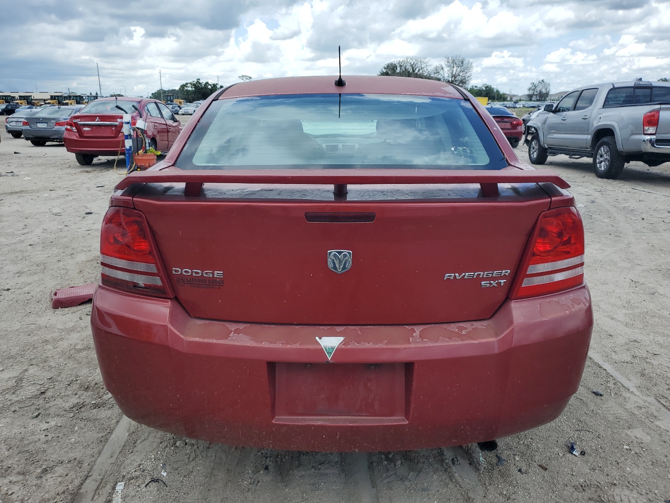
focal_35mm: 26
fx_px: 503
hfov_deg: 67.3
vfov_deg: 53.1
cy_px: 252
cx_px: 335
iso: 50
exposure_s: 1/2000
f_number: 1.5
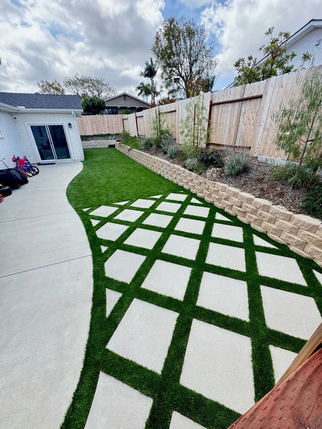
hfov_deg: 85.7
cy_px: 214
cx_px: 161
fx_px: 174
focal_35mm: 14
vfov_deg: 102.1
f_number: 2.2
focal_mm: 2.22
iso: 40
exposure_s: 1/265
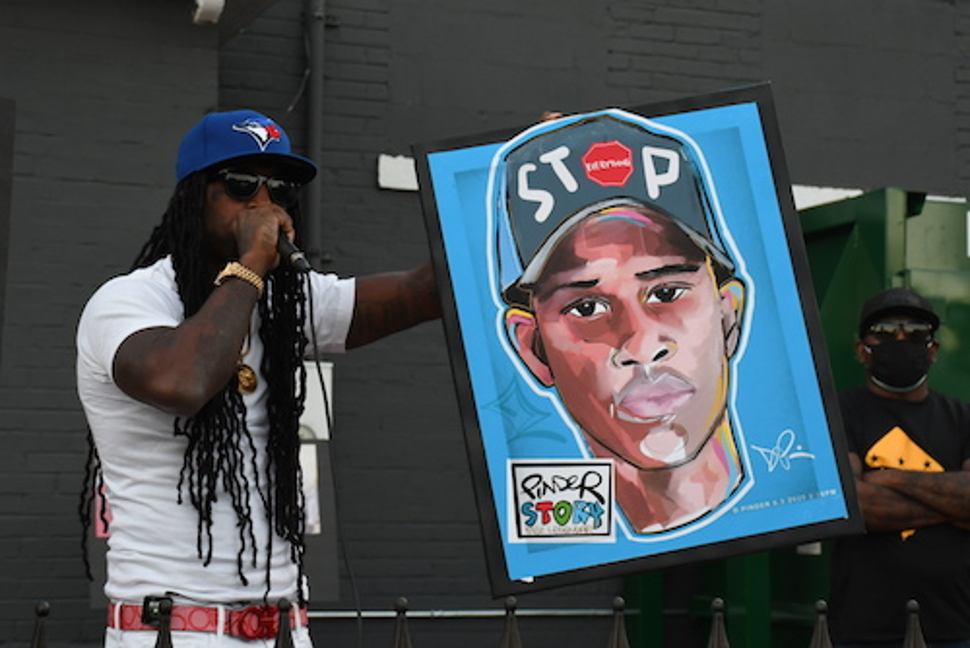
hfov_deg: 24.2
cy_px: 324
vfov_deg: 16.3
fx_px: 2265
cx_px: 485
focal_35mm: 84
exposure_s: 1/125
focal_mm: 42
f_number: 5.6
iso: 800
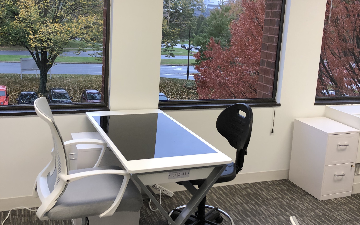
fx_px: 392
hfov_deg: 49.3
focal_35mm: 40
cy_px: 86
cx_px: 180
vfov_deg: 31.9
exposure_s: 1/30
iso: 25
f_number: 1.8
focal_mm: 3.99
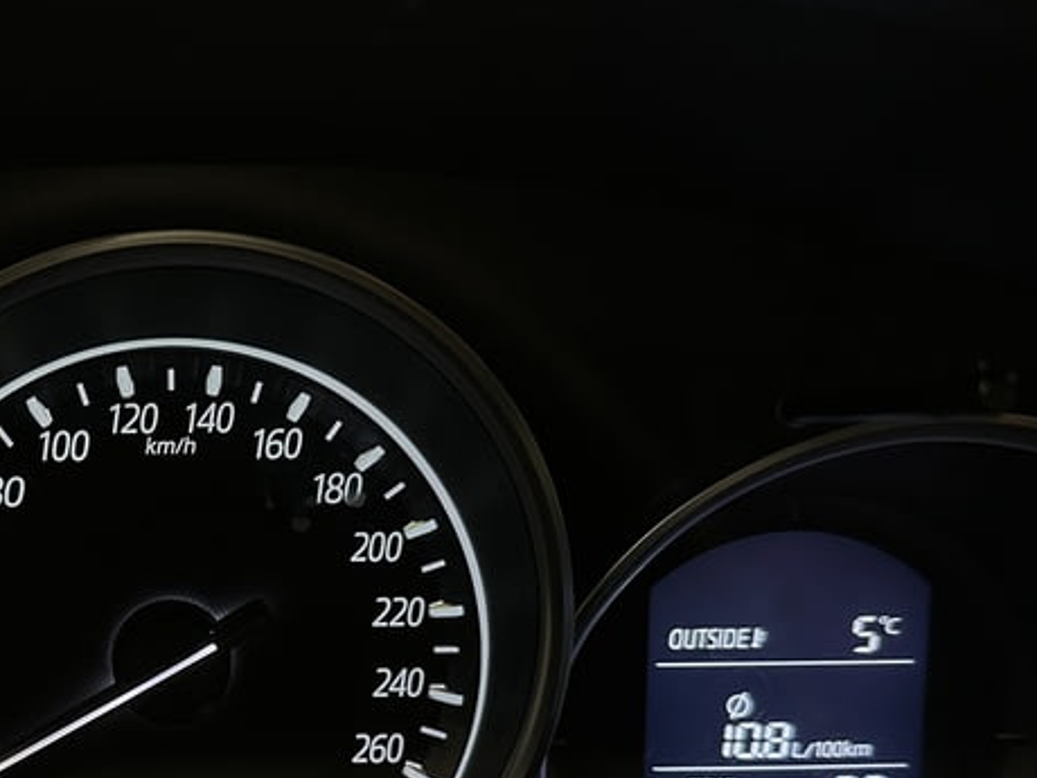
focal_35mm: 47
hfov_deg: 38.4
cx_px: 160
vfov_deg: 30.1
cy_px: 626
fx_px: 1408
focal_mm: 6.86
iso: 400
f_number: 1.78
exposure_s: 1/56
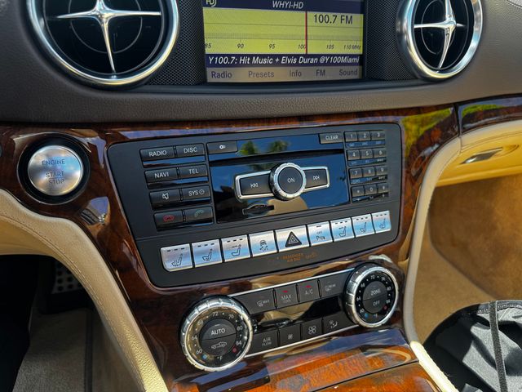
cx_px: 261
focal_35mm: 24
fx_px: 362
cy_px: 196
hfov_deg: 71.6
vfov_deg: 56.8
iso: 80
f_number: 1.78
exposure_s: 1/181
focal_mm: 6.76
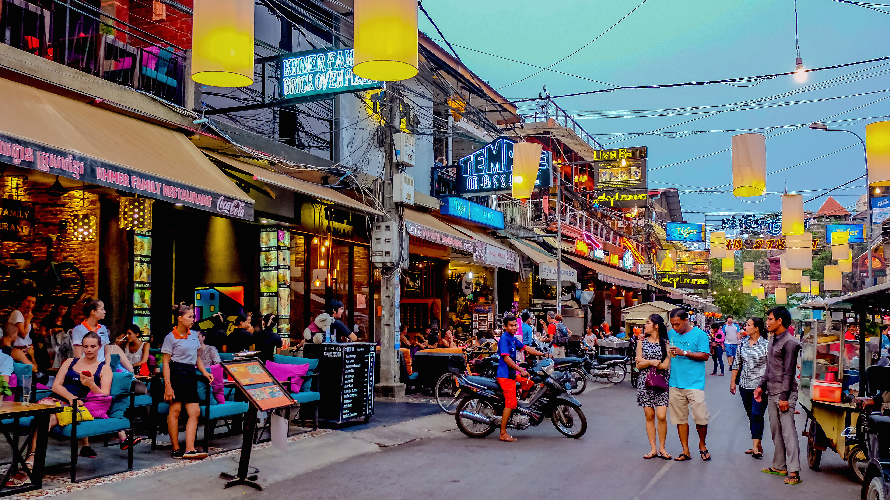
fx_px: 779
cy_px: 276
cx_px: 437
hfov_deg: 59.5
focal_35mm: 33
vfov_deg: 35.6
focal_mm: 18
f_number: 3.6
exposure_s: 1/180
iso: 2500
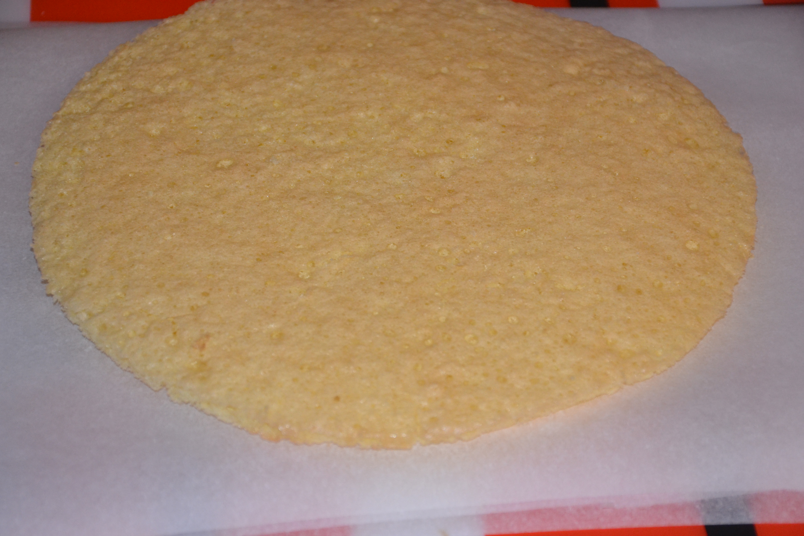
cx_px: 402
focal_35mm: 112
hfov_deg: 18.2
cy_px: 268
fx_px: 2512
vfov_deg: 12.2
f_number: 5
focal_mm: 75
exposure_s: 1/60
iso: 1600
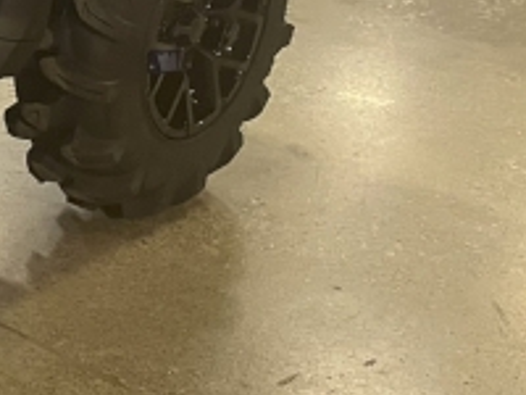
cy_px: -42
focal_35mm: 104
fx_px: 1580
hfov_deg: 15.8
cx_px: -452
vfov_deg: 13.9
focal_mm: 4.2
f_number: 1.6
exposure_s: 1/60
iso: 400
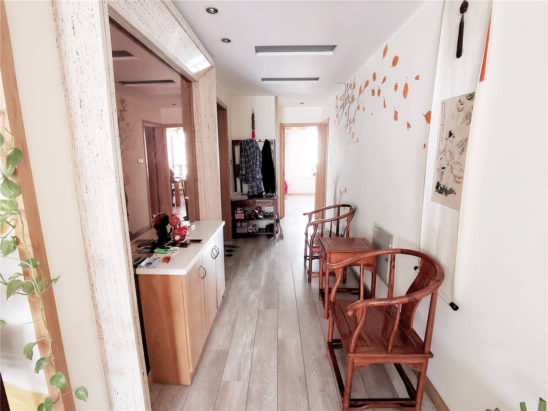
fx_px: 269
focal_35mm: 17
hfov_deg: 91.0
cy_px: 206
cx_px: 274
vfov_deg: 74.7
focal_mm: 2.26
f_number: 2.2
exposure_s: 1/33.3
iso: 500
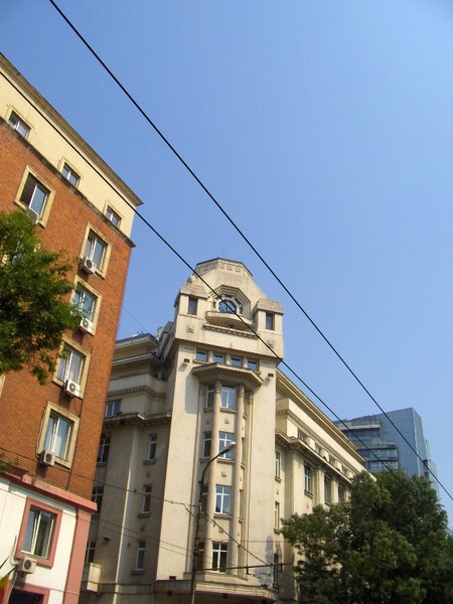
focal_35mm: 35
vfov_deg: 52.6
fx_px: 611
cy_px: 302
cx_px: 226
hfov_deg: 40.7
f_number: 4.3
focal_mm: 5.8
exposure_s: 1/1266
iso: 100
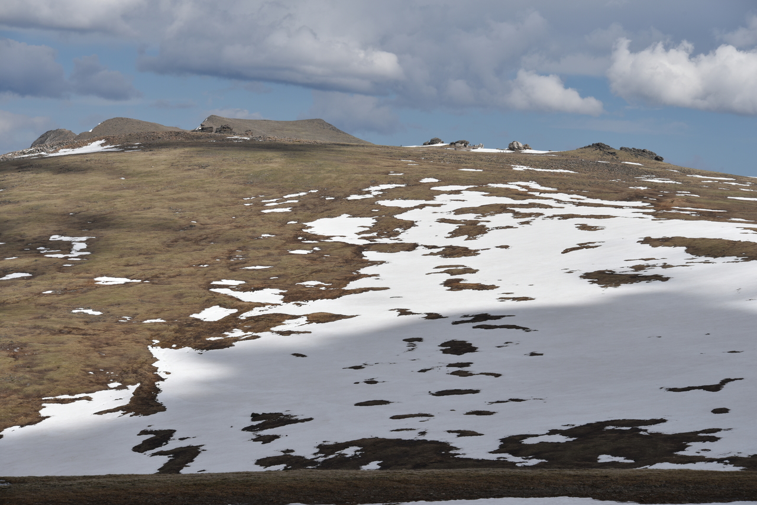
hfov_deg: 15.2
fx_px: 2839
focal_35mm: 135
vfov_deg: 10.2
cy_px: 252
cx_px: 378
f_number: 10
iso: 100
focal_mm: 135
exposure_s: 1/400
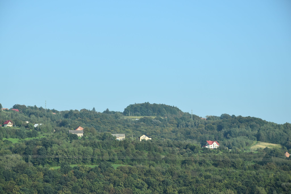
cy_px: 97
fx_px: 1273
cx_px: 146
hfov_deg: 13.0
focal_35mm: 158
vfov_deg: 8.7
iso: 200
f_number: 9
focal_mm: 105
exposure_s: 1/320
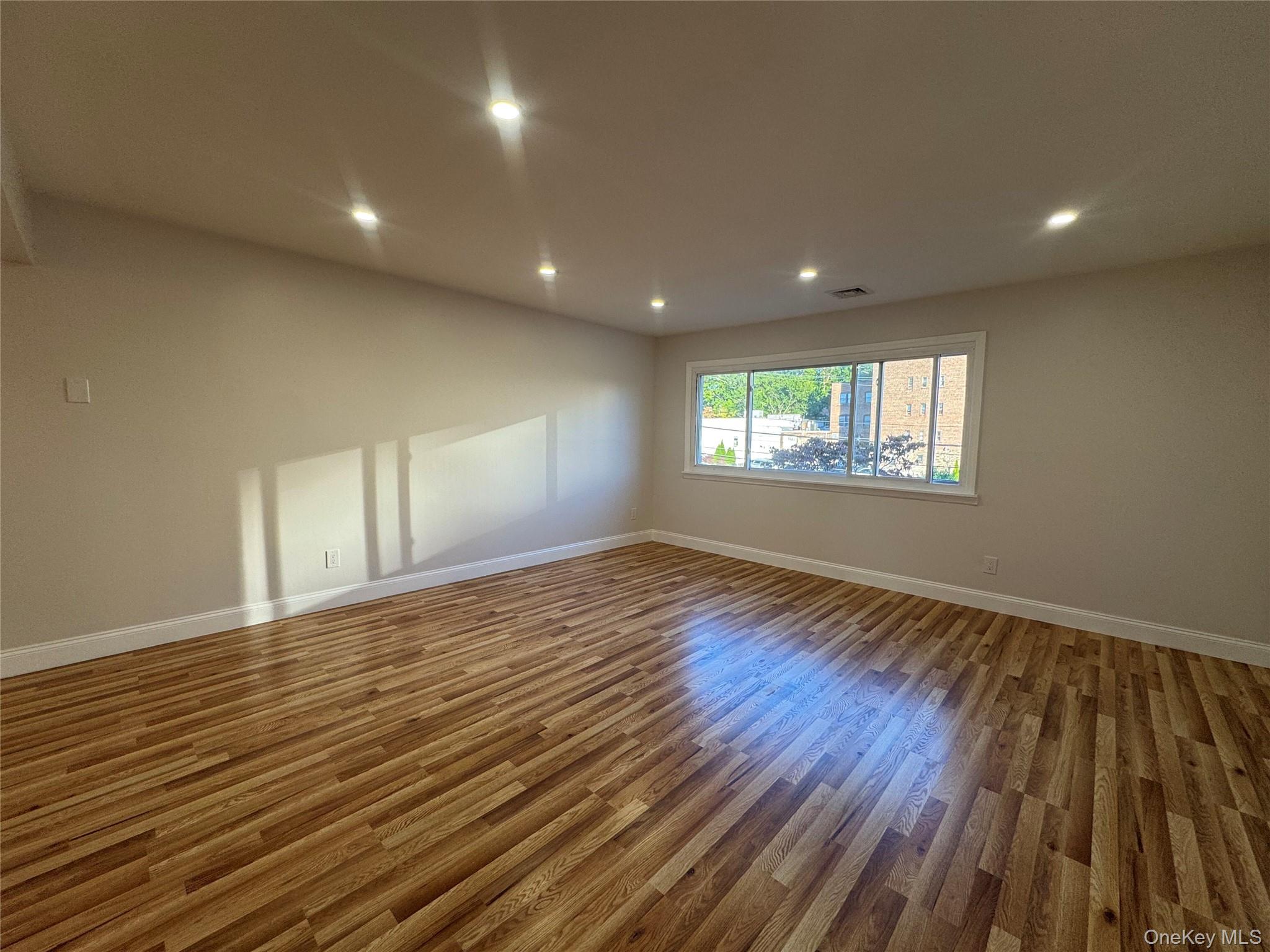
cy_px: 476
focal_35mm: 14
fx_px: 514
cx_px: 635
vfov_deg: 85.7
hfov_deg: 102.1
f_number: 2.2
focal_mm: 2.22
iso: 80
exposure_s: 1/120
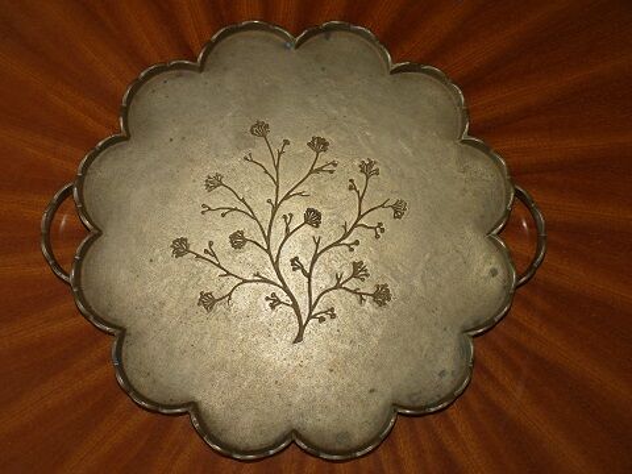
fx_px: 803
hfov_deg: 42.9
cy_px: 237
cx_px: 316
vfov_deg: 32.9
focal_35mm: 44
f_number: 3
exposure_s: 1/30
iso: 100
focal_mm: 7.8
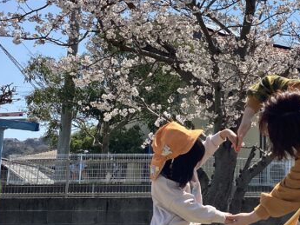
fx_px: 598
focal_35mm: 69
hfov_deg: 27.7
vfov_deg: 21.3
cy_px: 109
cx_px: 229
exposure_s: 1/1631
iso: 25
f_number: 2.4
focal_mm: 3.3
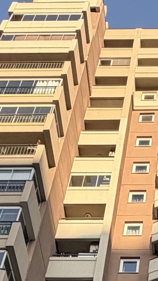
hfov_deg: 14.0
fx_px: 626
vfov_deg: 18.1
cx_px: 191
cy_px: 548
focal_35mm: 84
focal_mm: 2.22
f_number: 2.2
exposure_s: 1/448
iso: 64
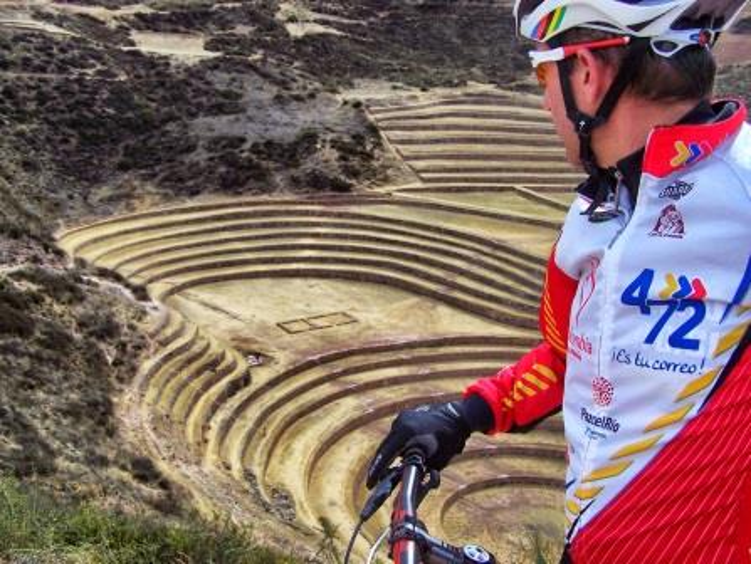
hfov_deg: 48.9
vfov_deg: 37.8
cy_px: 282
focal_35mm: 38
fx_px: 825
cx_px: 376
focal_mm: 6.3
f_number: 4
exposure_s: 1/500
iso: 80
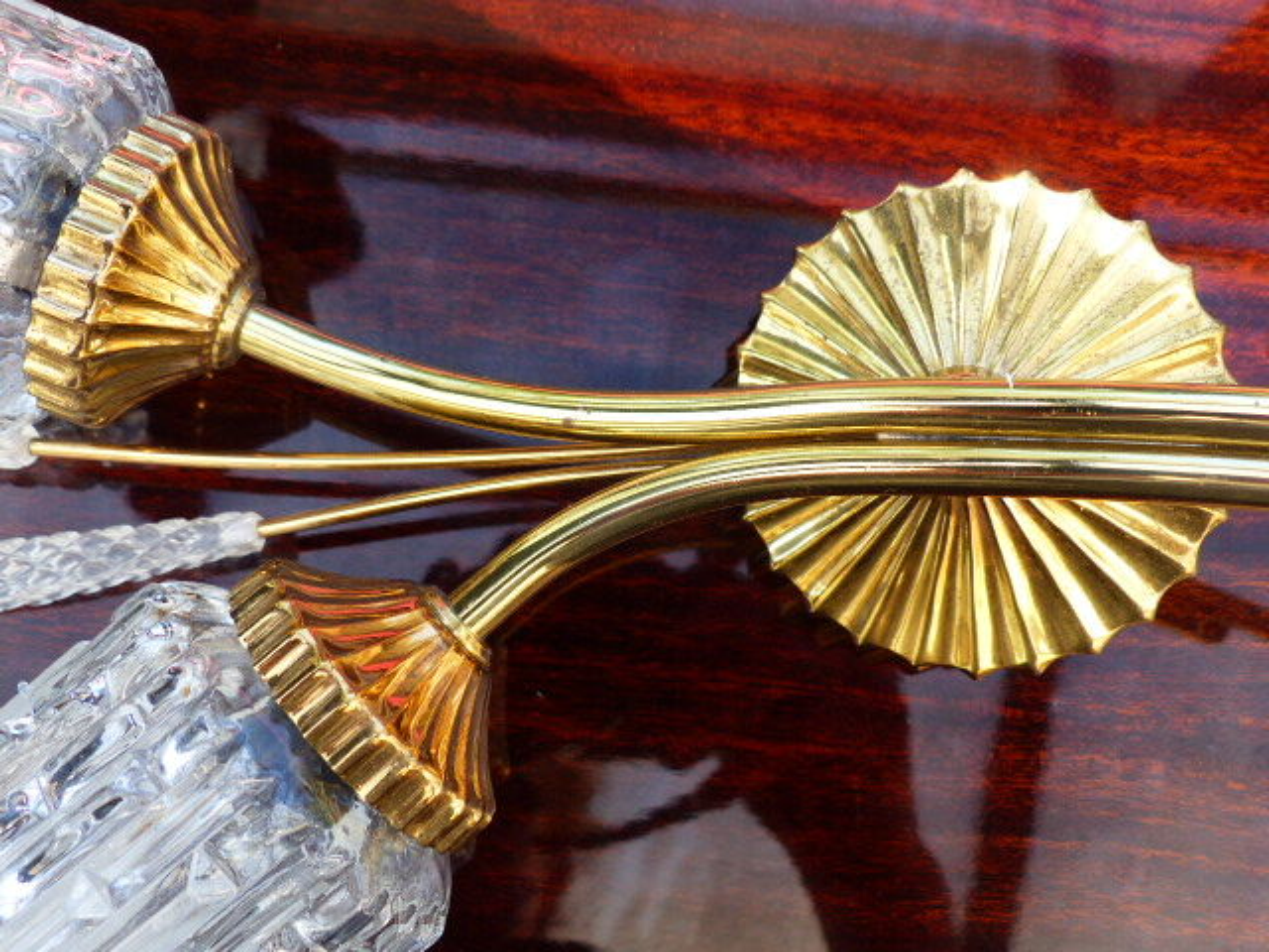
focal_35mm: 35
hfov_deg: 52.6
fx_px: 1283
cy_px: 476
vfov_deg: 40.7
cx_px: 634
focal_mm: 6.3
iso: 100
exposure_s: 1/160
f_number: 2.8
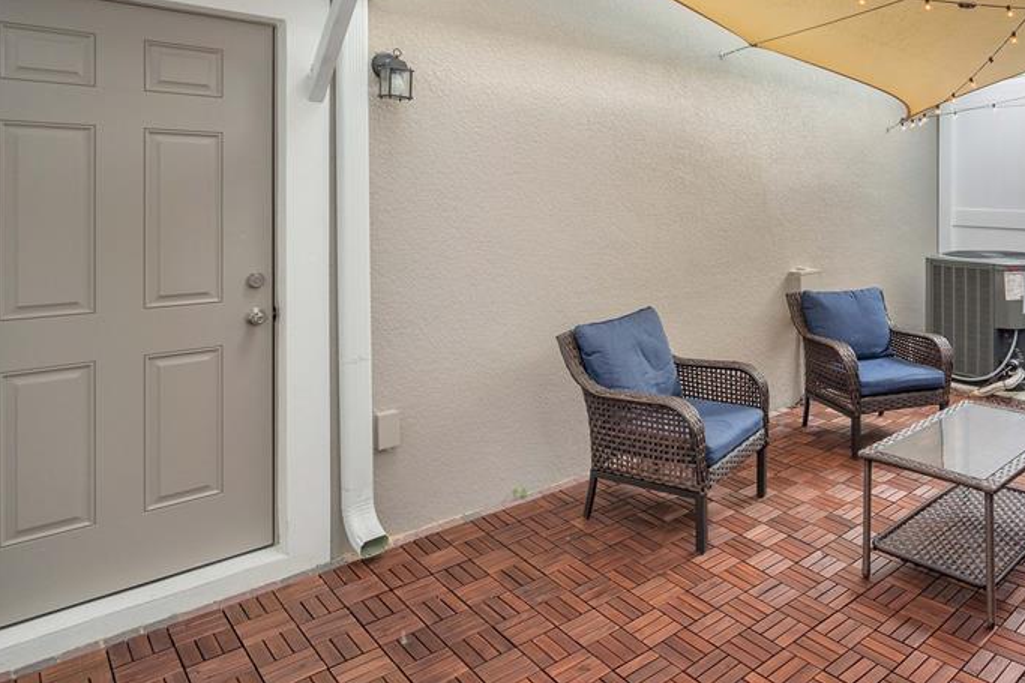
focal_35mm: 24
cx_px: 729
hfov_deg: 70.3
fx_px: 683
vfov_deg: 51.3
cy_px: 188
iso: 100
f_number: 4.5
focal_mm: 16
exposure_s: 1/60
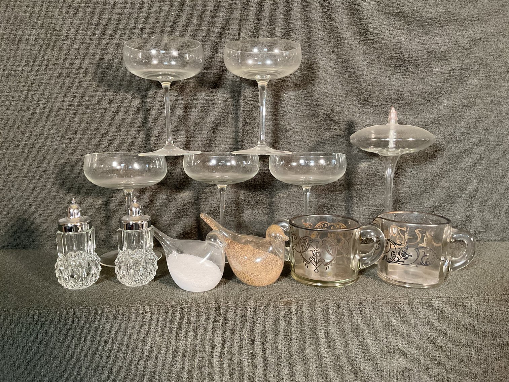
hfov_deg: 61.7
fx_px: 426
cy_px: 191
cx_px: 254
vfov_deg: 48.2
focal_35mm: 29
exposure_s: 1/50
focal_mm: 3
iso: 160
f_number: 1.8
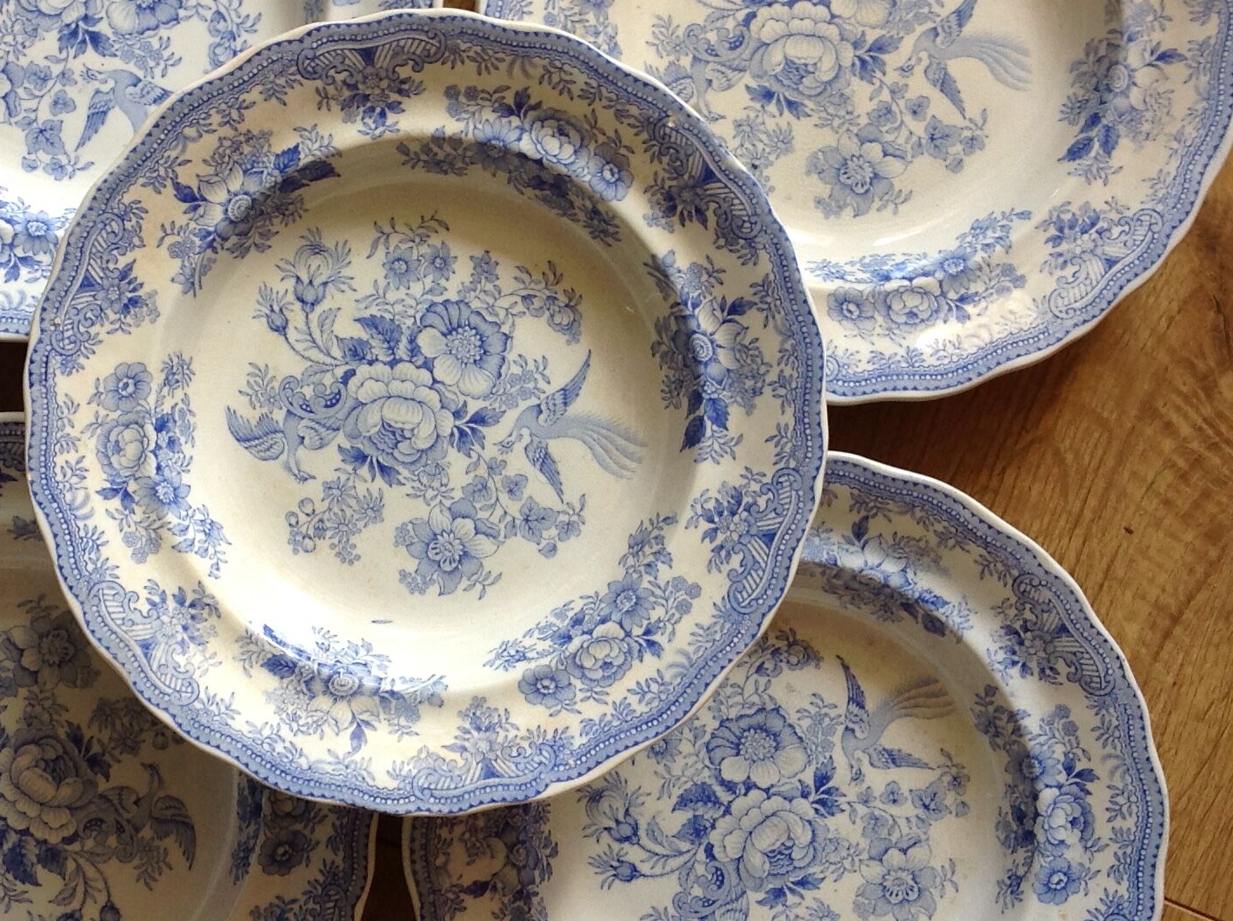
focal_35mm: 64
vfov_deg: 22.9
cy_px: 417
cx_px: 468
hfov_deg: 30.2
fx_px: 2276
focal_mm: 4.28
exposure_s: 1/30
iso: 50
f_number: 2.4
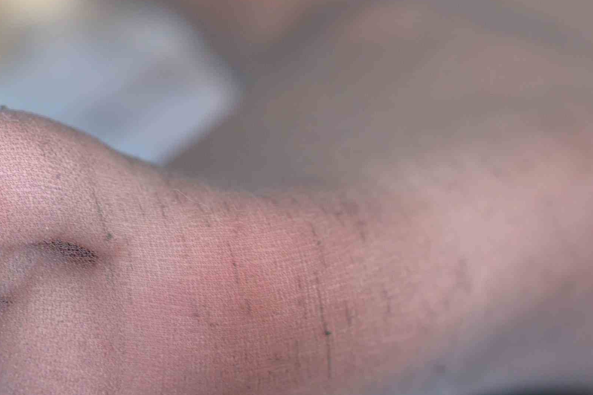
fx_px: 1664
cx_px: 155
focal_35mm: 101
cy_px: 155
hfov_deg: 20.1
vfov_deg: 13.5
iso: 800
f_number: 3.5
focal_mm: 35
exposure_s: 1/125
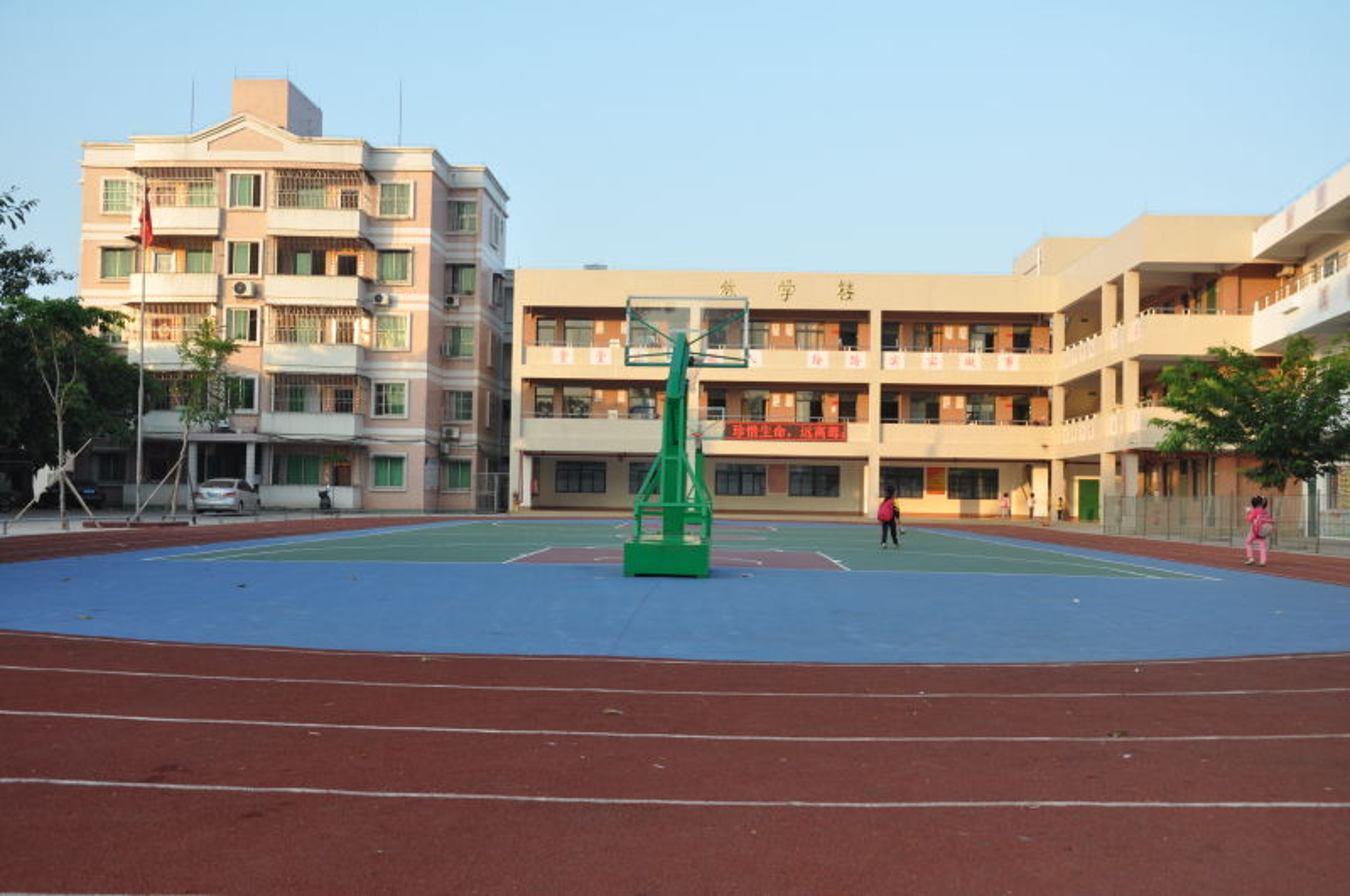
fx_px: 1348
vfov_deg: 36.8
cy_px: 448
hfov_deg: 53.2
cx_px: 675
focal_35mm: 36
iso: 250
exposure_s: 1/200
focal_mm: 24
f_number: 7.1
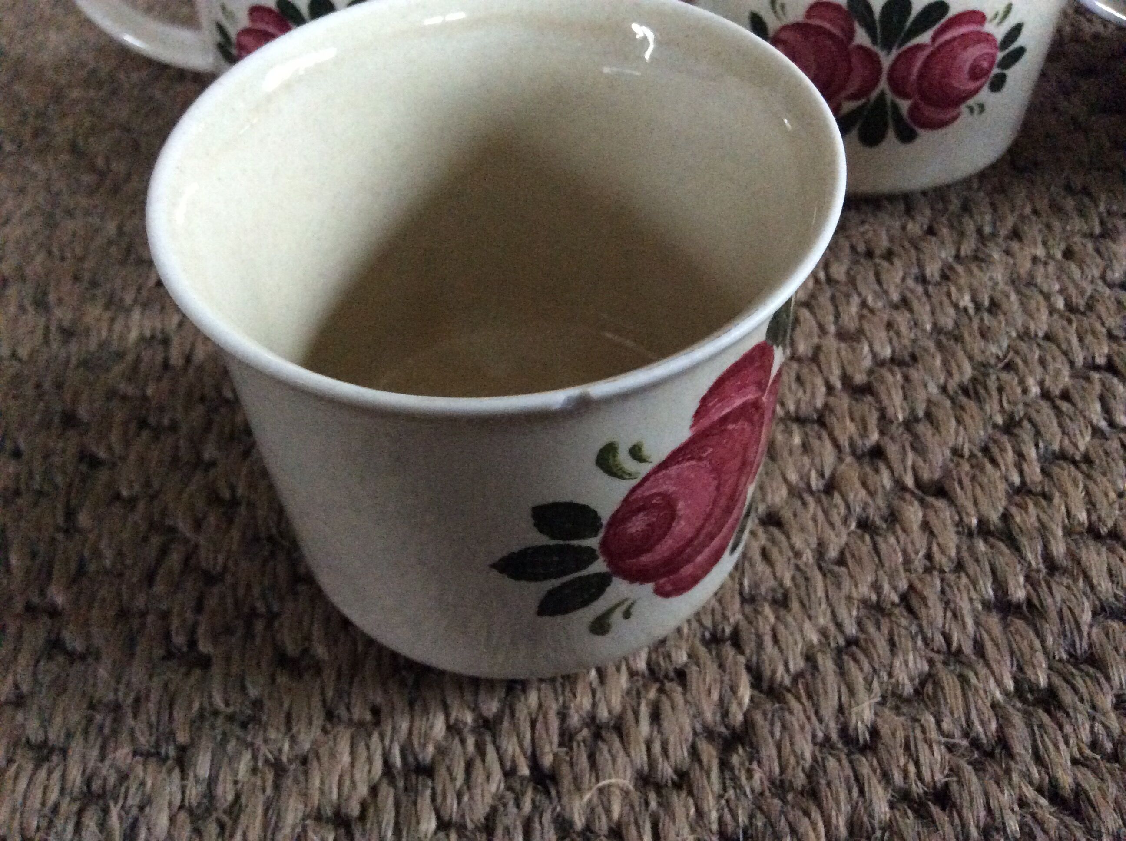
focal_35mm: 32
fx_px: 1039
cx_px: 563
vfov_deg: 44.1
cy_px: 420
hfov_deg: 56.9
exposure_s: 1/17
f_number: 2.4
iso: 400
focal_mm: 3.3
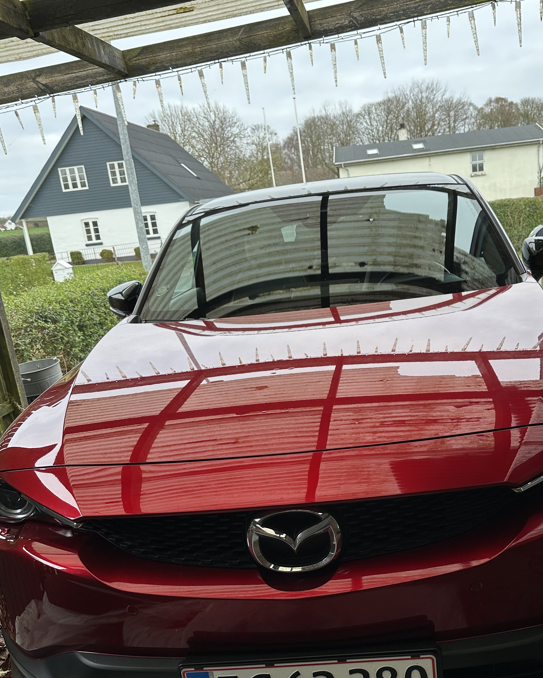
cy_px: 419
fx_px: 663
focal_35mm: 33
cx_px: 334
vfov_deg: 53.7
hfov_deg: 44.2
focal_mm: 6.86
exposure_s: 1/141
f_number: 1.78
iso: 80
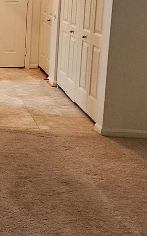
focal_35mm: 57
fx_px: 366
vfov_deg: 34.9
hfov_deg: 17.3
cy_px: 57
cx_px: -138
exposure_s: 1/40
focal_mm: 2.2
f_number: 2.2
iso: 320
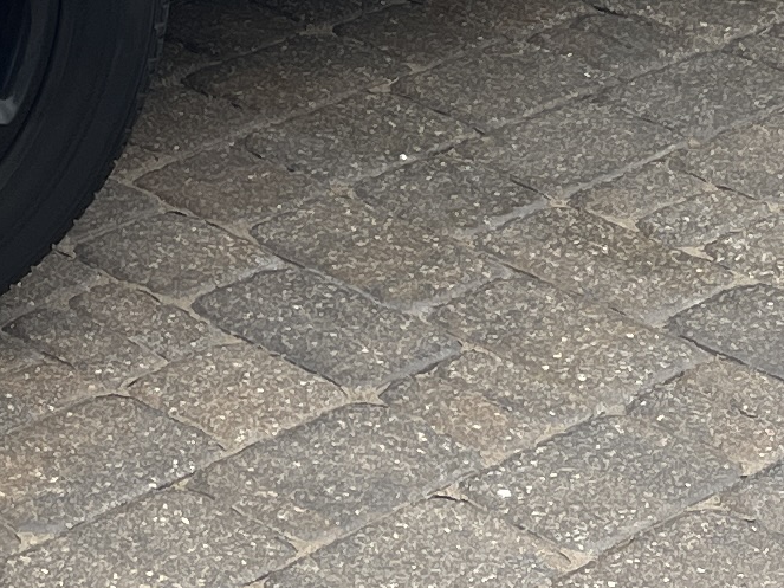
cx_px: 125
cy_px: -558
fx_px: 3442
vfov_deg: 9.2
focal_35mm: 152
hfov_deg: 12.9
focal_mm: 5.1
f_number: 1.6
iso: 32
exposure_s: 1/1456
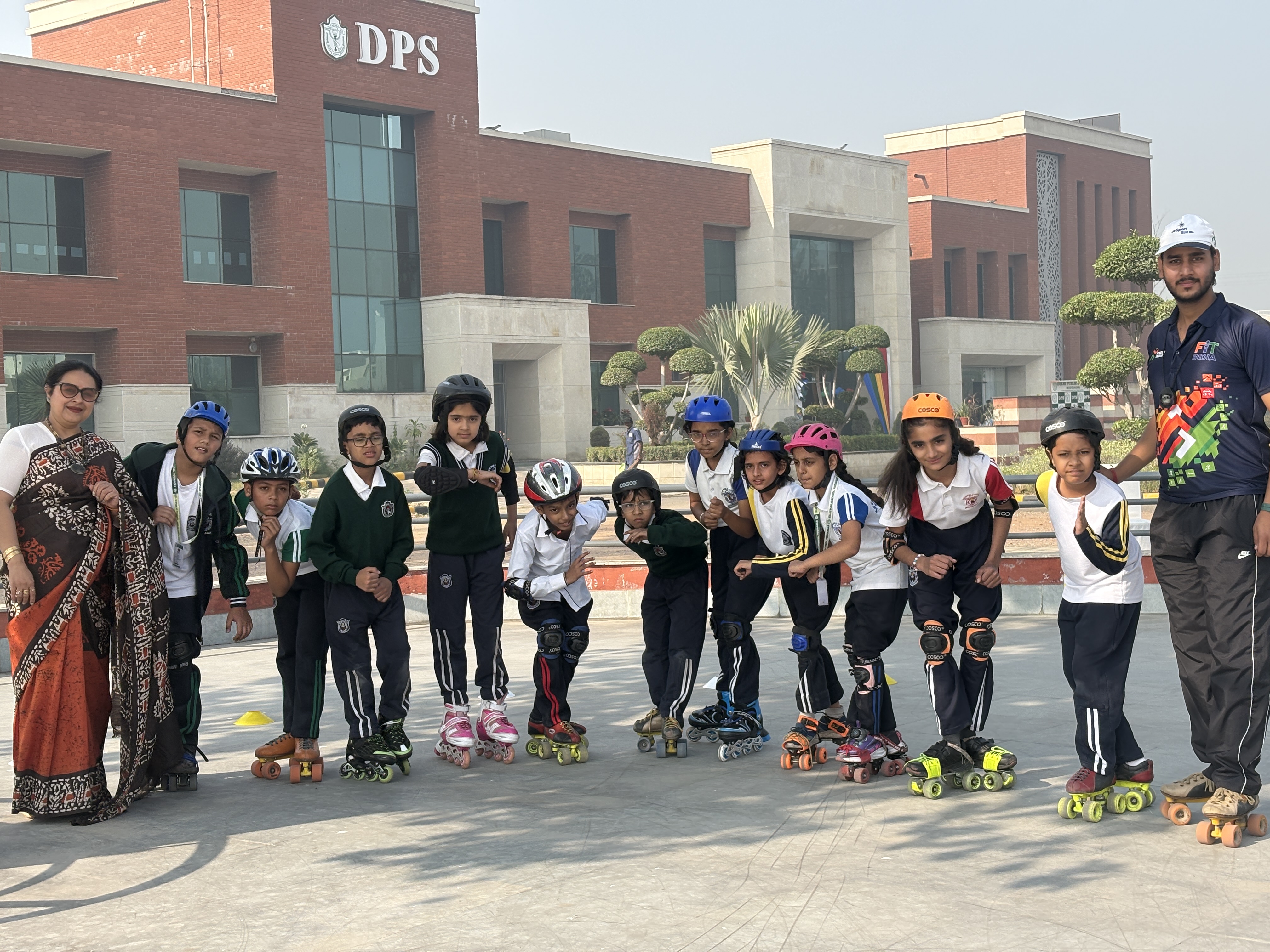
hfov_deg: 36.8
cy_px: 476
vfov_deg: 28.0
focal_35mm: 52
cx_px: 635
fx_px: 1908
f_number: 1.6
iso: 50
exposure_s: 1/1901
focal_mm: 5.96
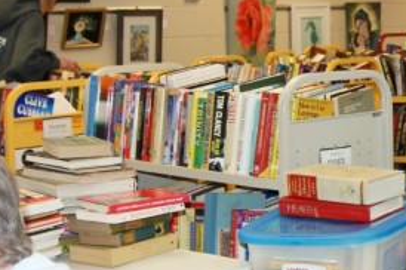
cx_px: 422
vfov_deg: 12.0
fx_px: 1284
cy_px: 104
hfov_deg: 17.5
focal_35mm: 114
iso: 400
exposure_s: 1/60
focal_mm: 26
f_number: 5.6
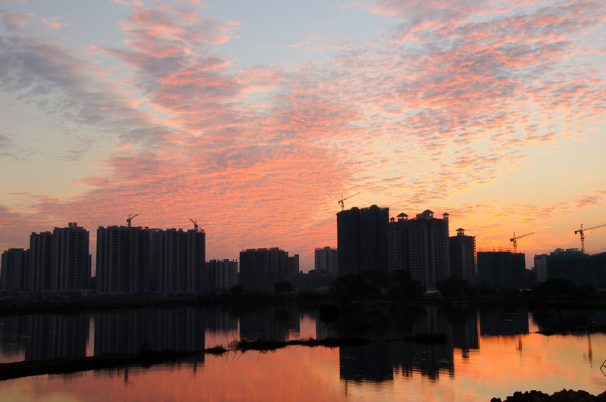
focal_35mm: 45
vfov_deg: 29.8
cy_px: 201
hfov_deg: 43.7
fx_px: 756
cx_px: 303
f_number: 11
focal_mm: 30
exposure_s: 1/13
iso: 250
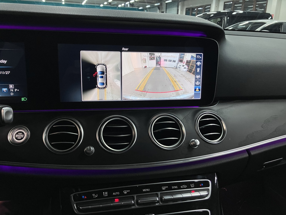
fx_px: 231
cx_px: 143
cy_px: 108
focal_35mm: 28
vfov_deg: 49.7
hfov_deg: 63.4
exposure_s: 1/56
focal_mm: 3.99
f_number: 1.8
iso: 64
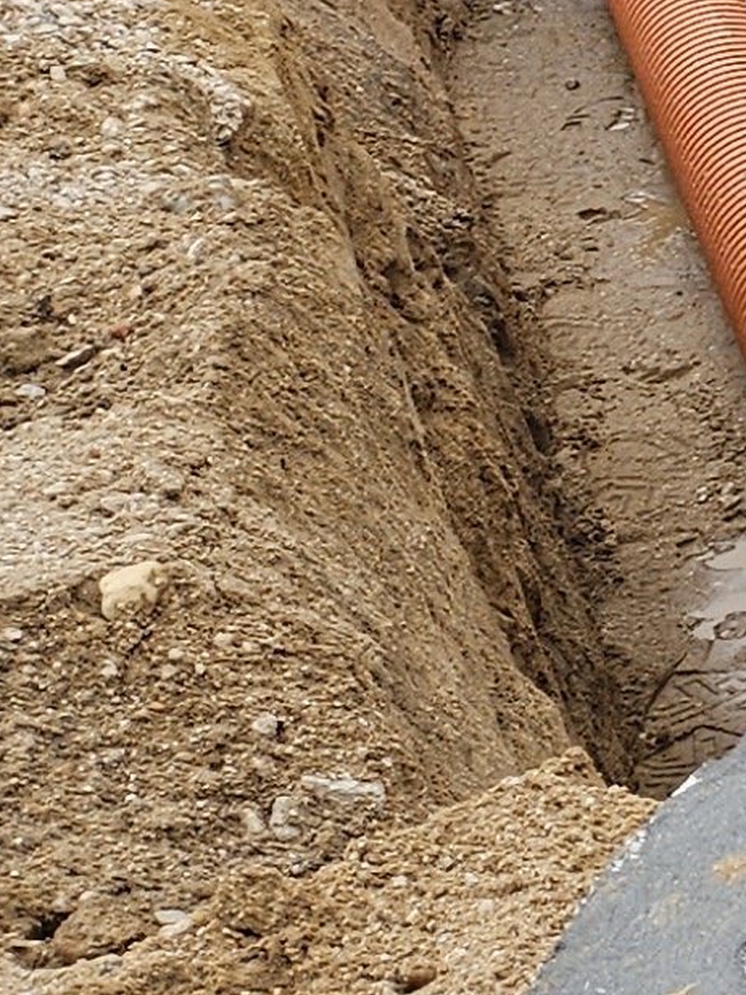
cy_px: -185
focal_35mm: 149
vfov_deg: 12.9
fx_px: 4280
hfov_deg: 7.2
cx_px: 3021
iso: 25
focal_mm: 5.4
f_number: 1.8
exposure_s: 1/128
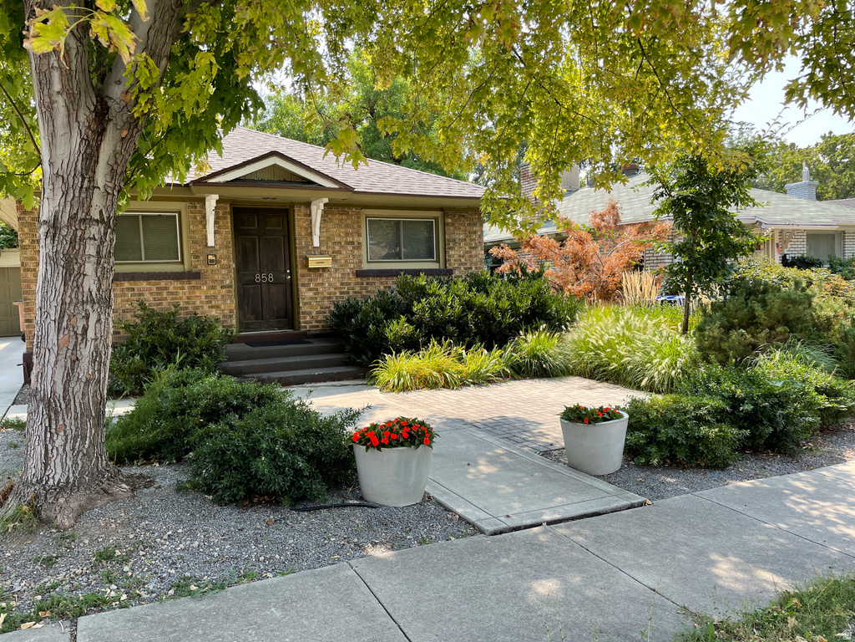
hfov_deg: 67.3
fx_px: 642
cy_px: 321
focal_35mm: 26
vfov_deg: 53.1
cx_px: 428
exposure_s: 1/744
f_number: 1.6
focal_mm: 4.2
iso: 32
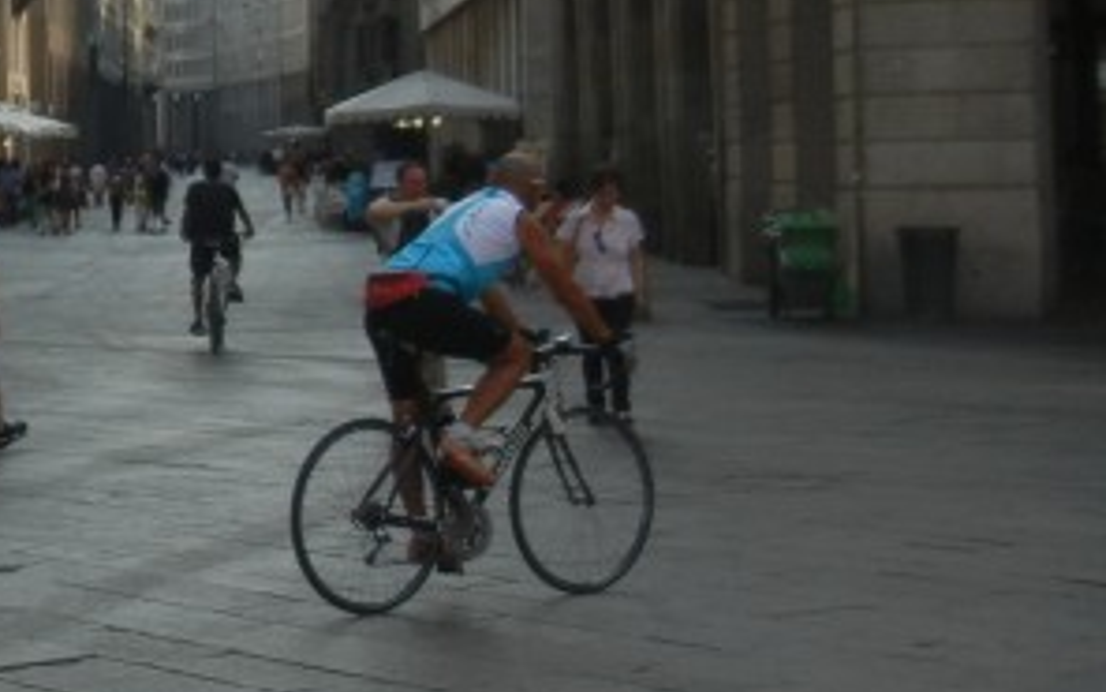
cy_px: 30
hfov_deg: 17.7
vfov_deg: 11.8
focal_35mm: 110
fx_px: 3316
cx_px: -325
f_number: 7
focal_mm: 5.4
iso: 160
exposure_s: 1/346
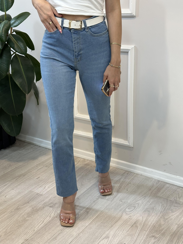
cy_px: 122
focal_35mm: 48
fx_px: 338
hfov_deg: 30.3
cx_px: 92
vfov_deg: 39.7
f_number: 1.78
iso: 100
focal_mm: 6.86
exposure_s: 1/100
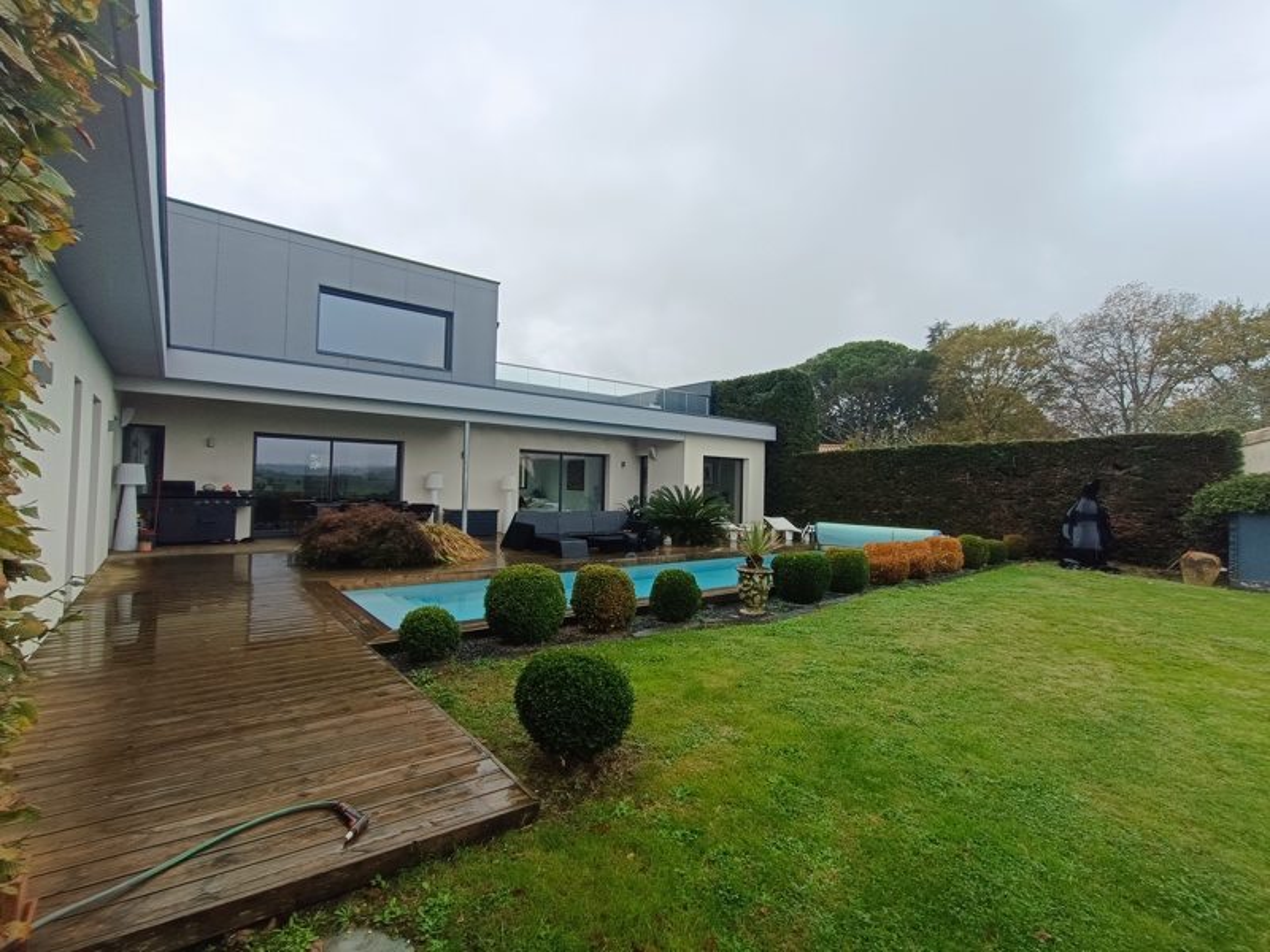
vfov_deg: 78.1
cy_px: 476
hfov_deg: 94.5
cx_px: 635
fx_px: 587
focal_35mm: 16
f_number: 2.2
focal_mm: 1.66
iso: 50
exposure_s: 1/414
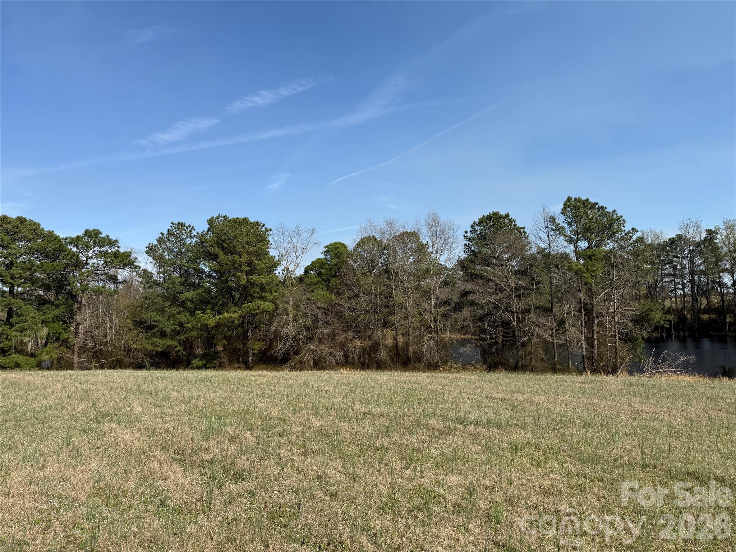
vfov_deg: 56.8
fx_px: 510
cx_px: 368
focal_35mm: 24
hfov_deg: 71.6
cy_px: 276
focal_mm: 6.76
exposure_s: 1/4975
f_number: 1.78
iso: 80
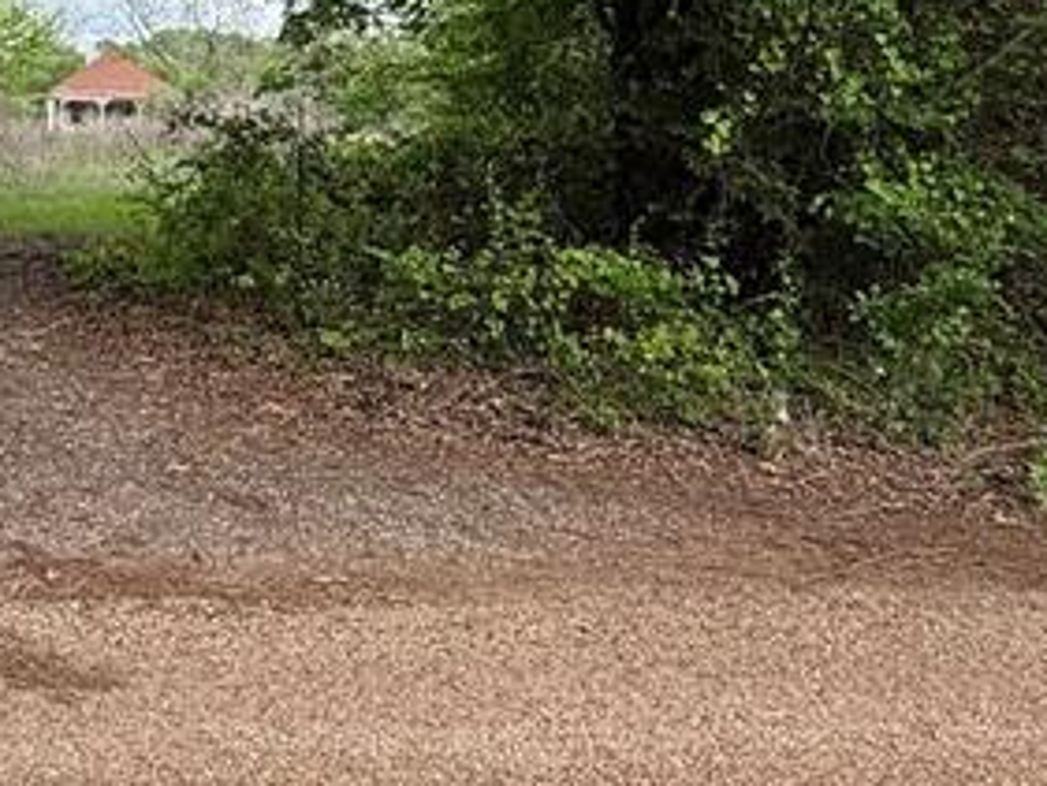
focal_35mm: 51
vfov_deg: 27.5
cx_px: -34
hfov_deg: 33.8
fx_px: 1543
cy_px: 71
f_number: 2.2
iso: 64
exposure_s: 1/416
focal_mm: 2.22
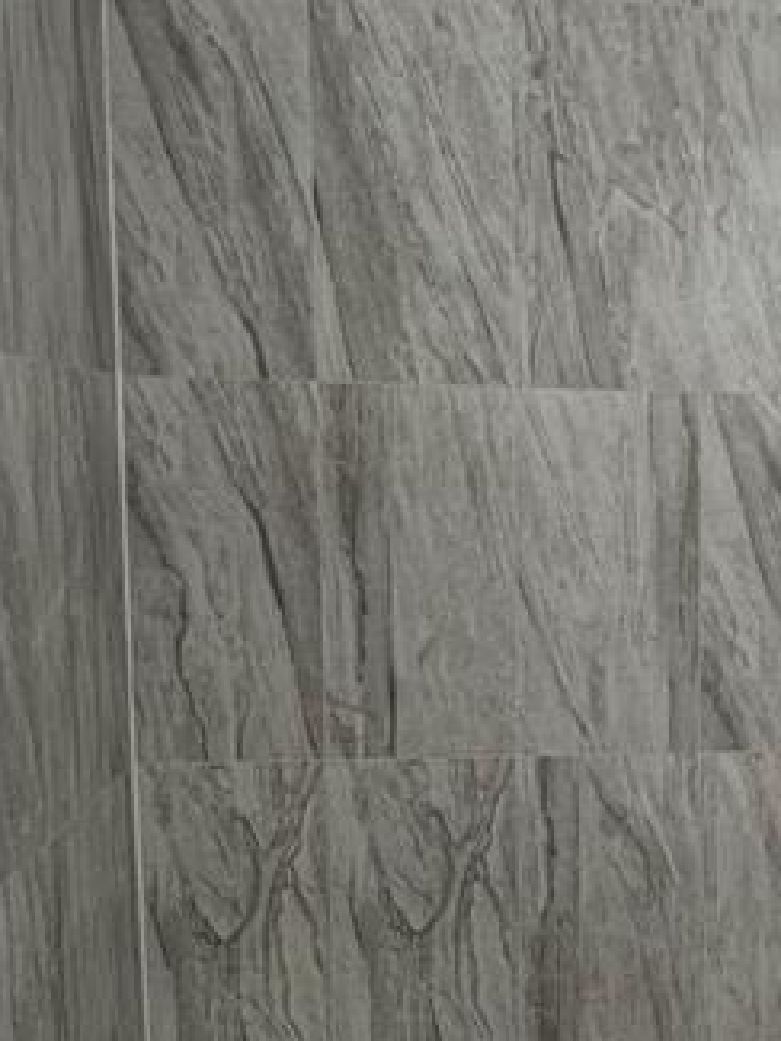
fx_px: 1443
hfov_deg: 27.9
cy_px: 666
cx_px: 839
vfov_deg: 39.3
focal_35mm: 48
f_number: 1.8
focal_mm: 1.57
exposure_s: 1/120
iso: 160
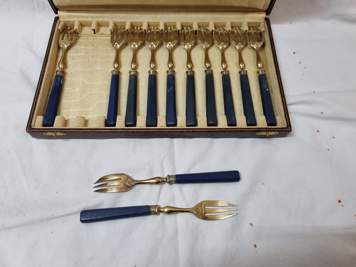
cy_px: 134
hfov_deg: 67.3
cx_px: 178
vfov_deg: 53.1
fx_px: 267
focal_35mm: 26
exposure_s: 1/100
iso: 250
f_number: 1.8
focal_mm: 5.4
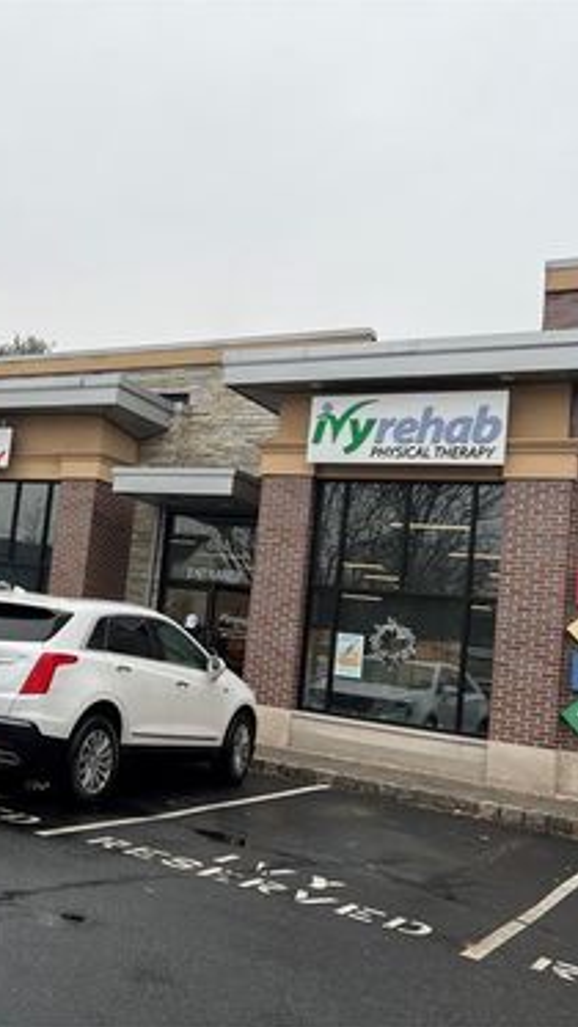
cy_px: 514
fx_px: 1035
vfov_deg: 52.8
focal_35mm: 38
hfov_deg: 29.6
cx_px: 36
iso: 50
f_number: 1.5
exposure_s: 1/639
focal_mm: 5.7
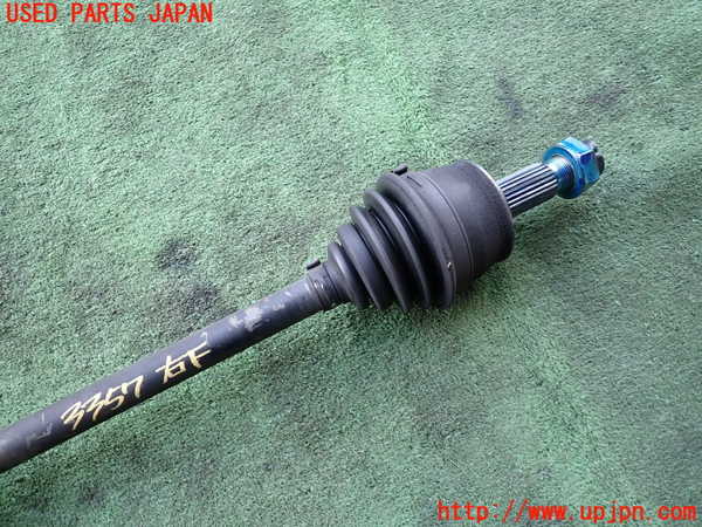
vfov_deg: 54.9
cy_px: 264
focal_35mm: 25
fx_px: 507
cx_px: 351
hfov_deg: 69.4
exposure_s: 1/125
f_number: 2
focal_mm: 4.5
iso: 125
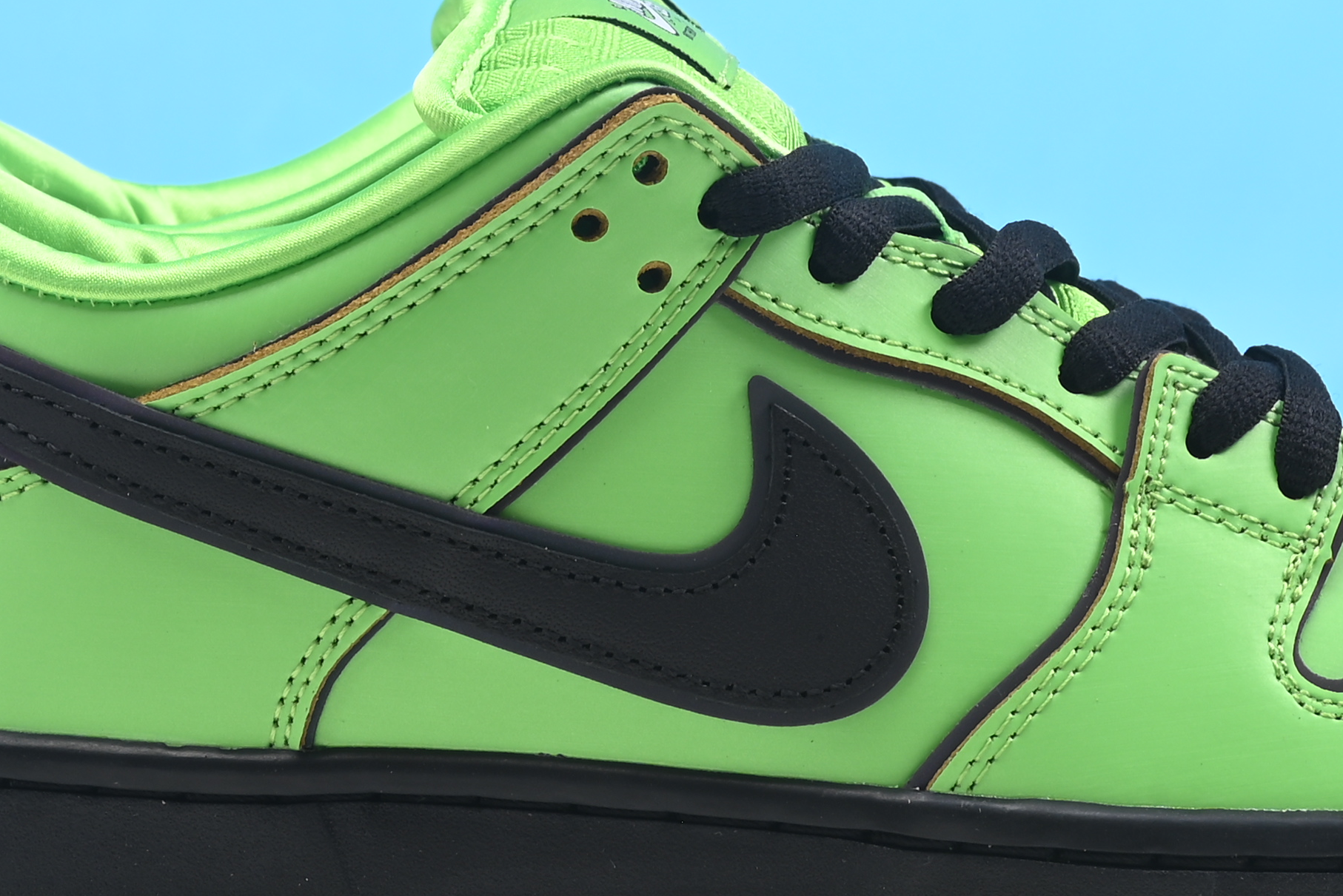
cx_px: 646
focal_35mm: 126
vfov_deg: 10.8
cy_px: -86
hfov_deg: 16.3
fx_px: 4702
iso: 100
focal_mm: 38
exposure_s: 1/2
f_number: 16
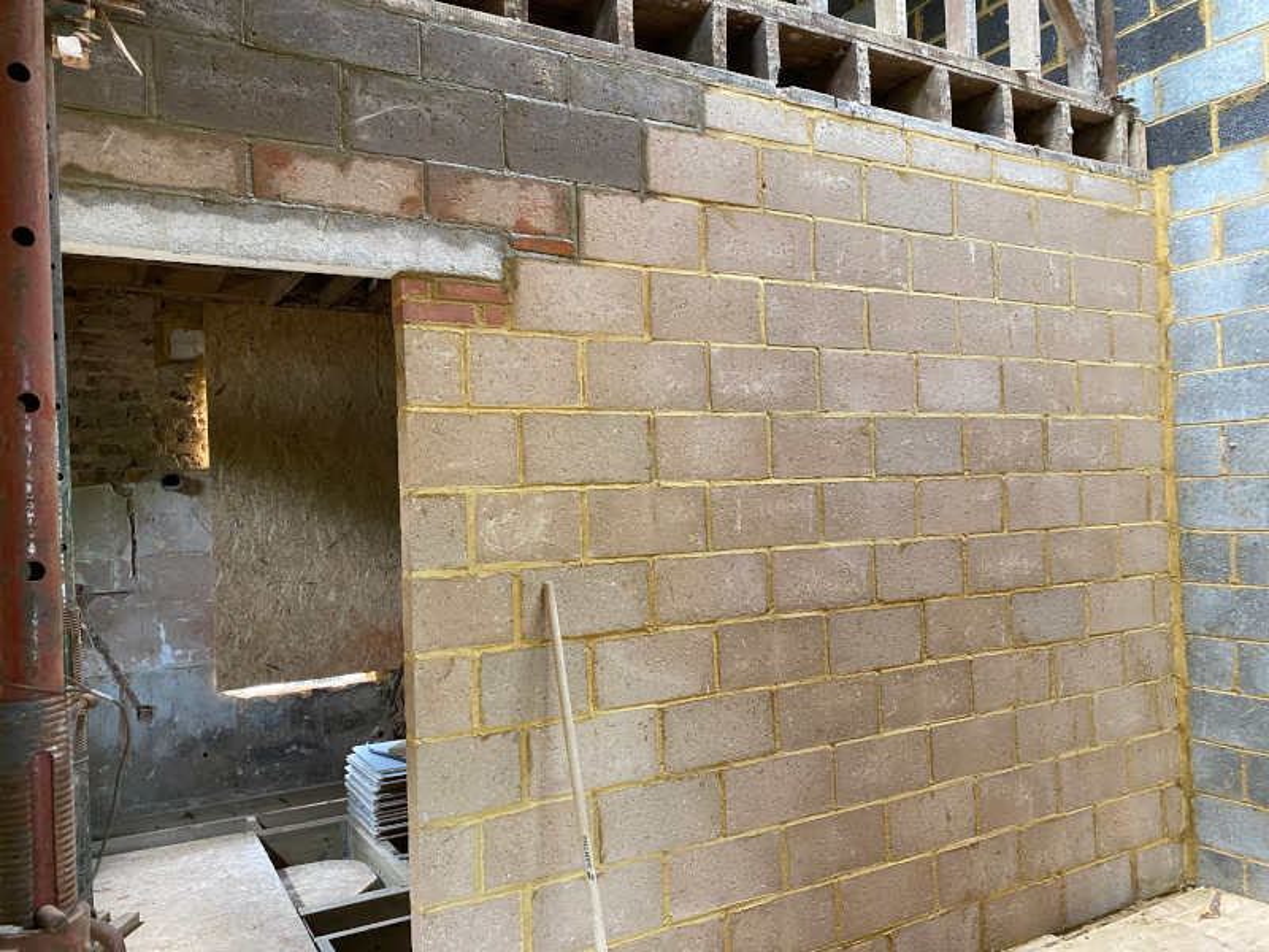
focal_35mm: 26
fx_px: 953
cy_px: 476
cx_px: 634
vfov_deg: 53.1
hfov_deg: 67.3
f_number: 1.8
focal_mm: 4.25
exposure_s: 1/60
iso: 500
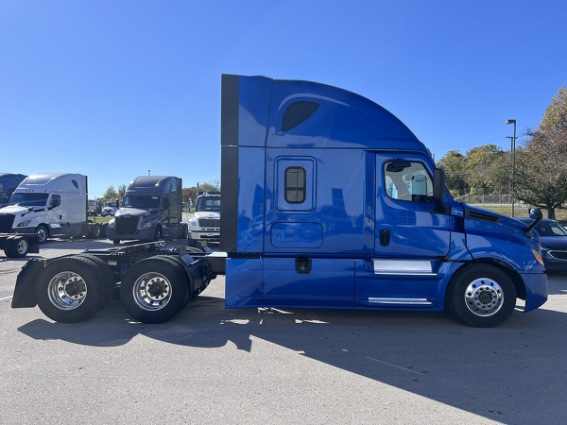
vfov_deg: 53.1
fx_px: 426
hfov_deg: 67.3
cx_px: 284
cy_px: 212
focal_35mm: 26
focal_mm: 5.7
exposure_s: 1/3704
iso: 50
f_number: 1.5
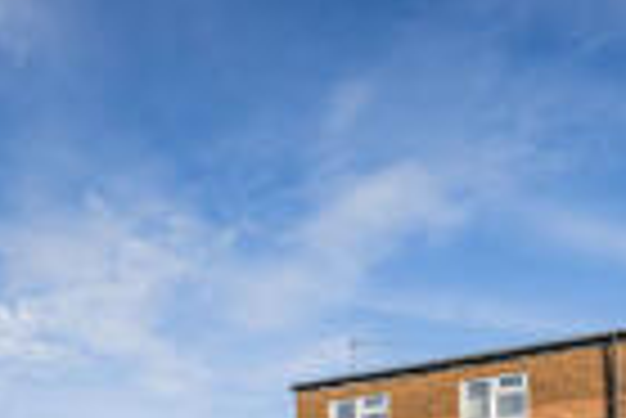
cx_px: 311
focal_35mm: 41
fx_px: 714
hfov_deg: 47.4
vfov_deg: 23.7
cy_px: 672
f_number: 9
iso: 320
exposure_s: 1/640
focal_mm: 12
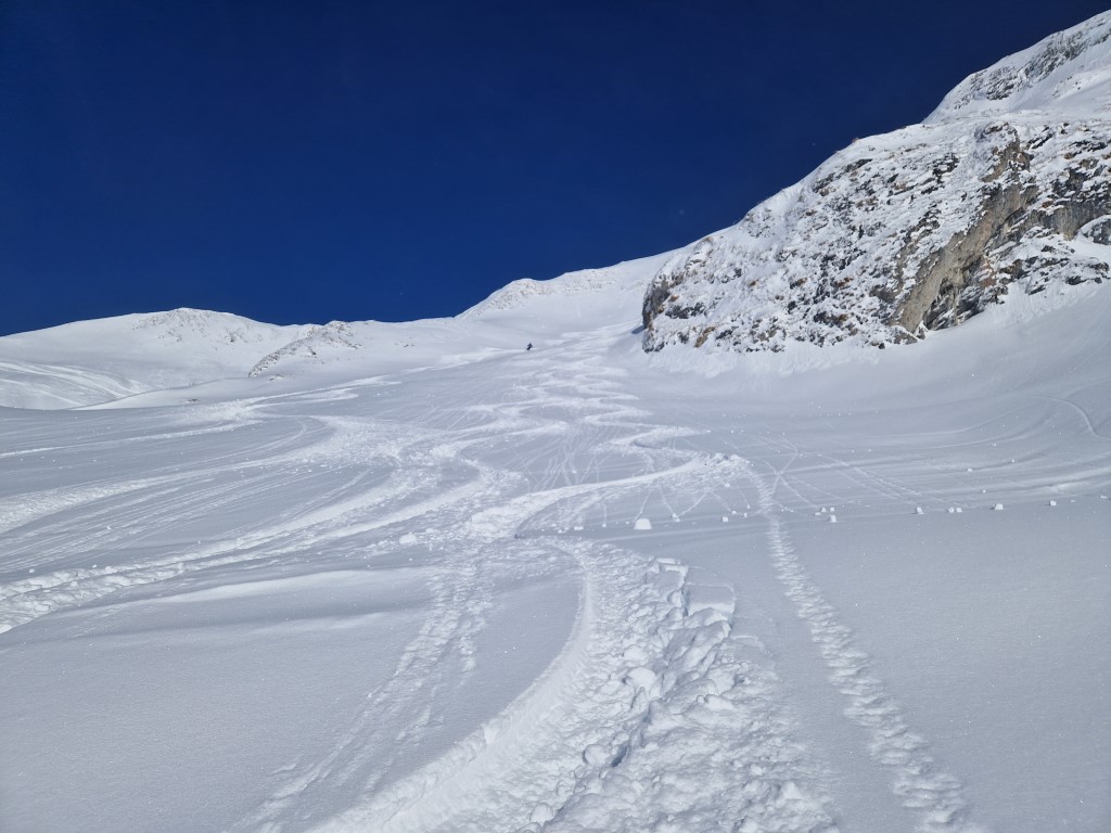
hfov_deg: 73.9
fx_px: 738
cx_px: 556
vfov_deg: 58.9
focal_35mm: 23
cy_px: 416
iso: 50
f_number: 1.8
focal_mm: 5.4
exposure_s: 1/8016
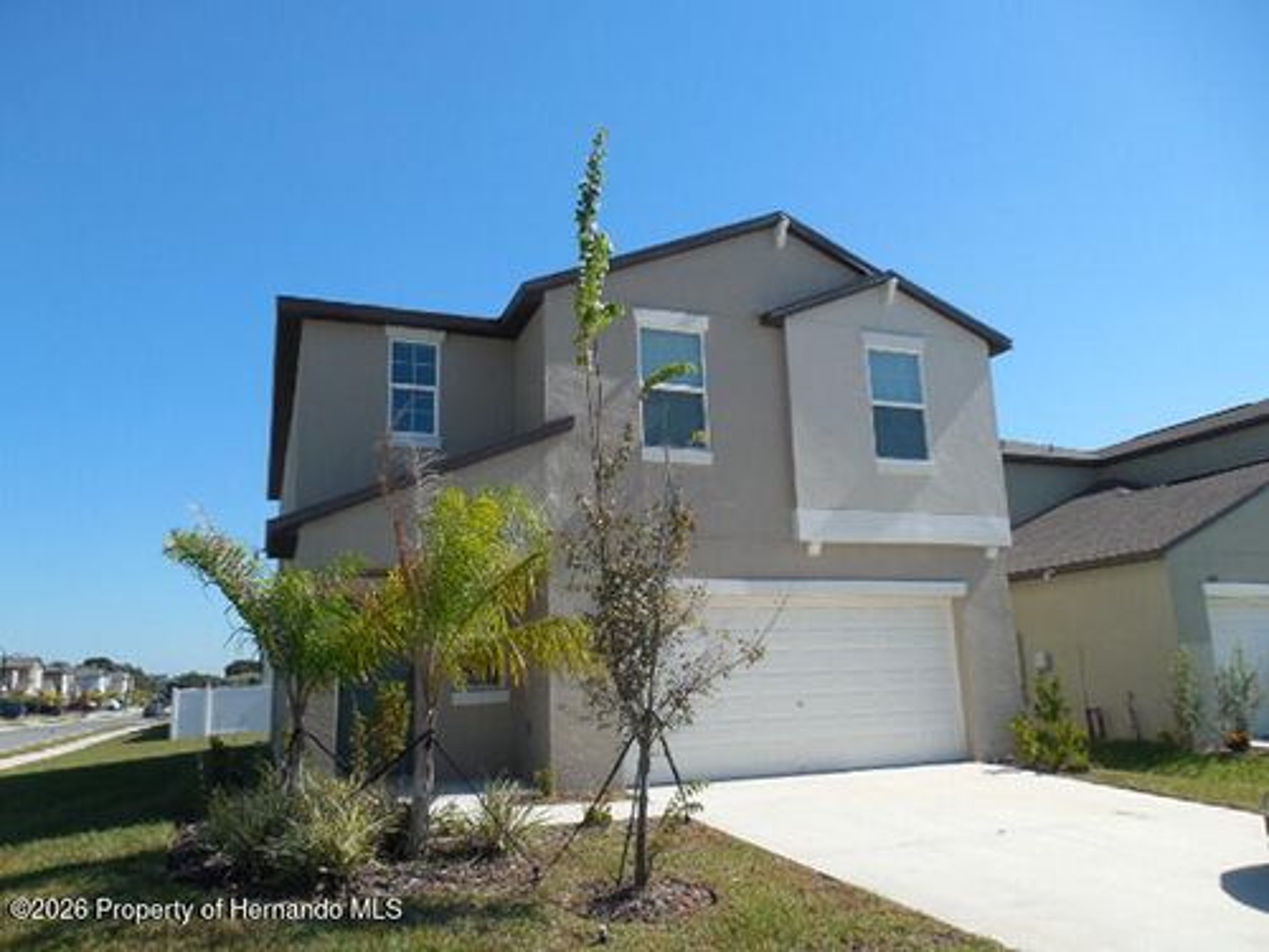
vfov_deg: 54.9
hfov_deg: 69.4
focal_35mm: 25
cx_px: 634
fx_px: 916
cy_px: 476
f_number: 3.3
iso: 125
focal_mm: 4.5
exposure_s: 1/1250
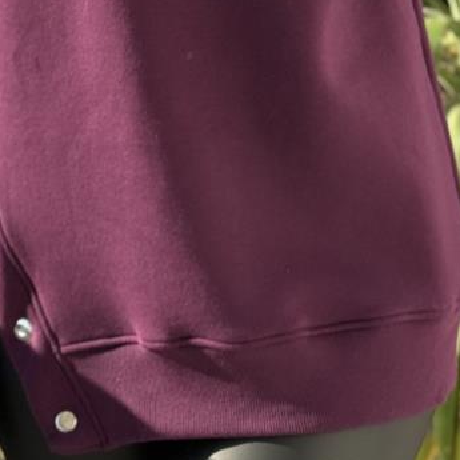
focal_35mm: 164
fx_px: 2466
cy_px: -86
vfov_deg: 10.5
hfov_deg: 10.7
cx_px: 259
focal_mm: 6.76
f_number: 1.78
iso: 80
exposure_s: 1/1149
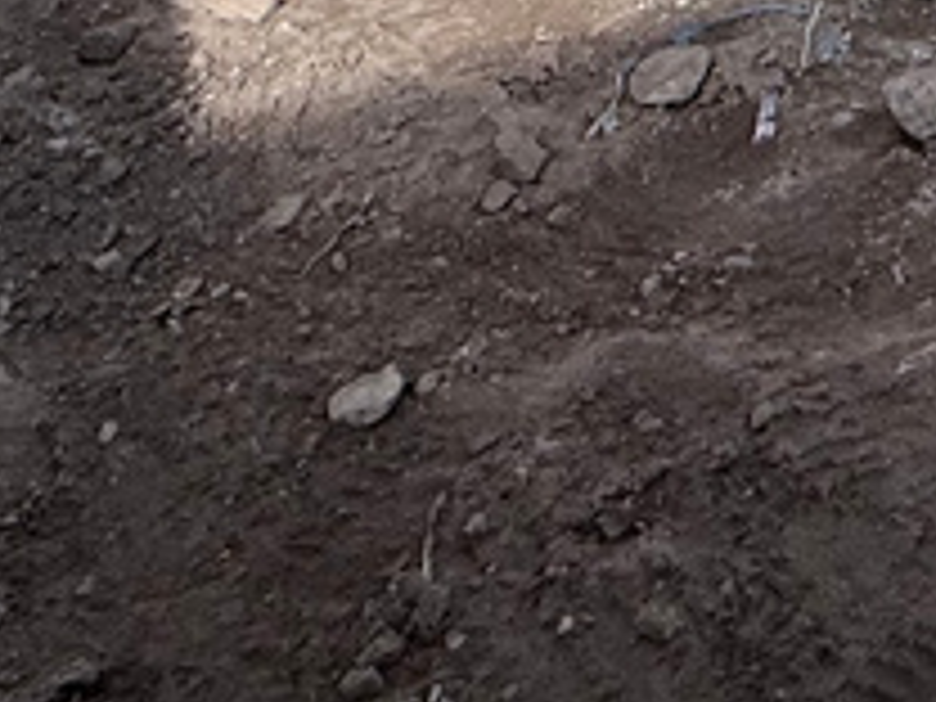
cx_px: 1382
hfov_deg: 23.1
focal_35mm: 69
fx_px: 1866
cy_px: -950
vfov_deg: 14.5
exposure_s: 1/6173
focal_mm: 2.22
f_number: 2.2
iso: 50
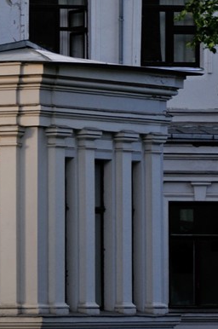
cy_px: 138
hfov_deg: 3.9
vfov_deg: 5.9
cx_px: 11
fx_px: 3190
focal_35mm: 350
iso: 400
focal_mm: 100
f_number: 5.6
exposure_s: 1/125
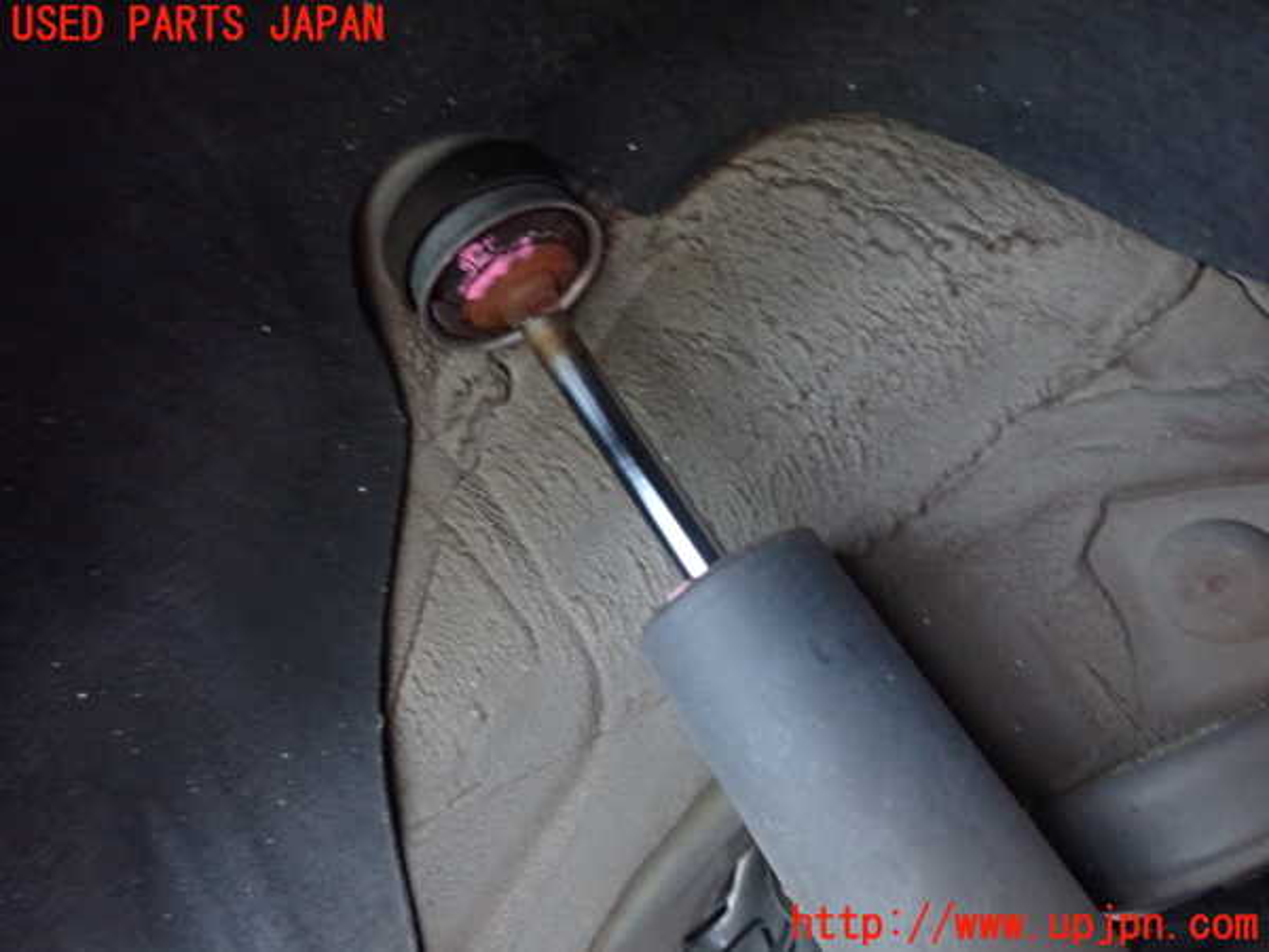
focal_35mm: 25
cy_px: 476
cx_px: 634
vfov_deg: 54.9
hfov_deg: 69.4
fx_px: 916
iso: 800
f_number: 2
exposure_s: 1/20
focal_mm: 4.5
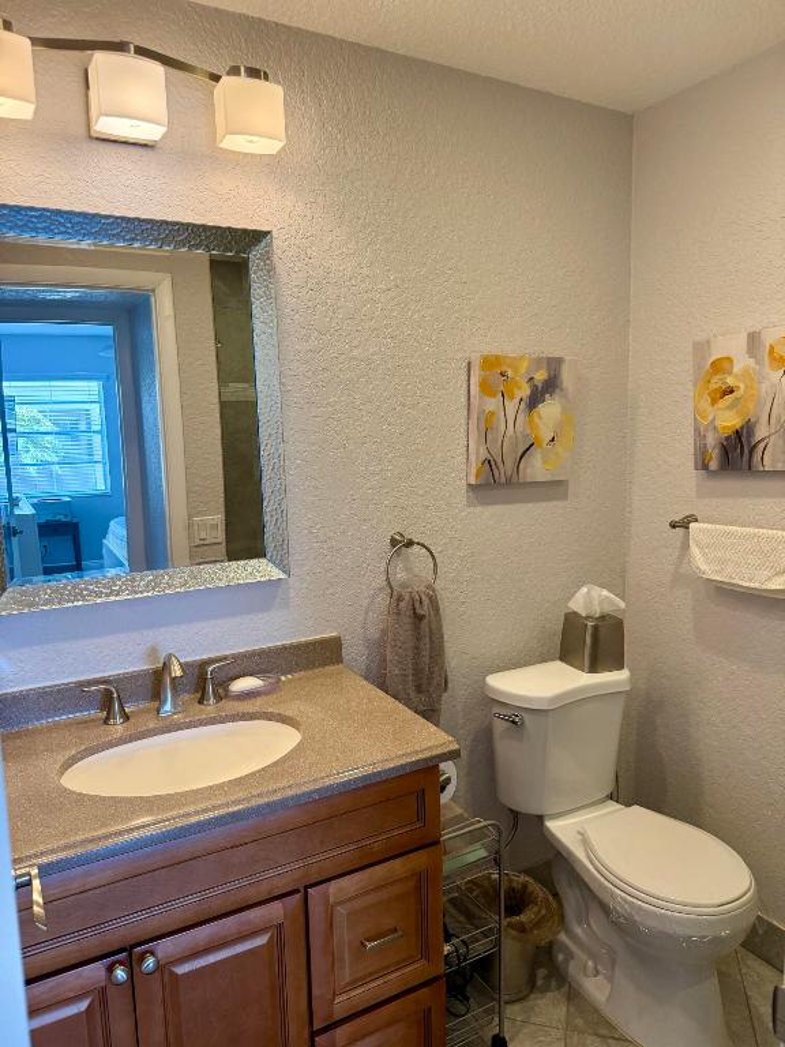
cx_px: 392
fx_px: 726
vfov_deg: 71.6
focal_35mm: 24
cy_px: 524
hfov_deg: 56.8
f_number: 1.78
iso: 200
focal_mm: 6.76
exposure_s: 1/158
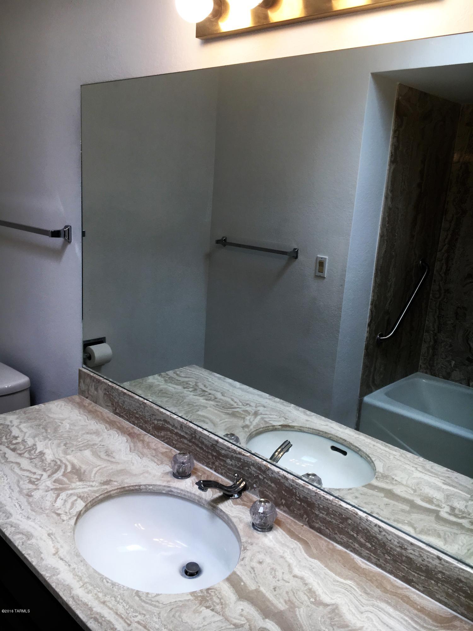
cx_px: 236
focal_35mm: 29
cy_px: 316
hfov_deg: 48.2
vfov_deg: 61.7
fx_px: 528
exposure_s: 1/60
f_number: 2.2
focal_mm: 4.15
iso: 32
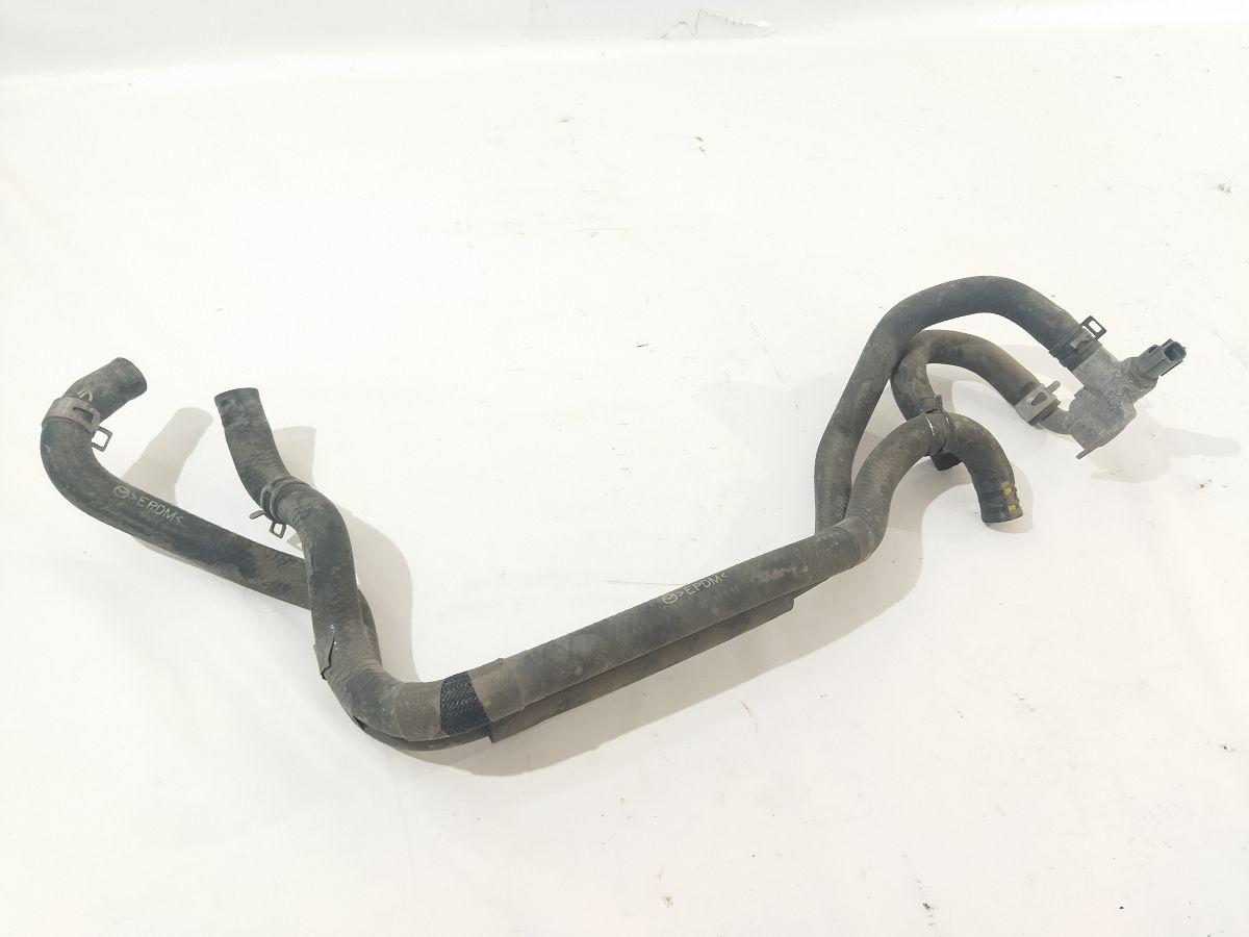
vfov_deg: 51.4
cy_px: 468
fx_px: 974
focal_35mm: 27
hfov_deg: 65.3
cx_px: 624
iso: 206
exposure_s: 1/50
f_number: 1.79
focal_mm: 4.71
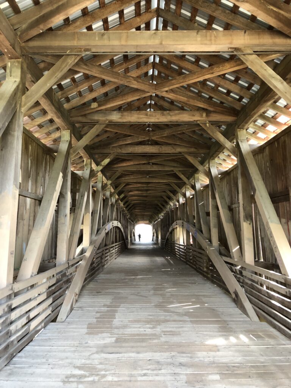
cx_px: 146
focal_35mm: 28
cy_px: 194
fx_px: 314
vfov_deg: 63.4
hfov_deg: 49.7
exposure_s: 1/30
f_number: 1.8
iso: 40
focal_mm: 3.99
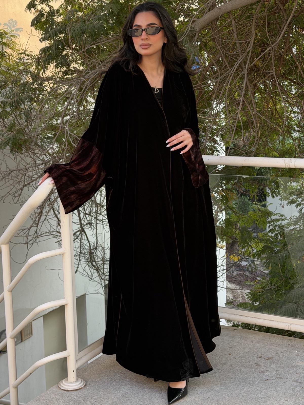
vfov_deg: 39.7
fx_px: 562
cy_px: 202
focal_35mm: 48
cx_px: 152
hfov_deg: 30.3
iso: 64
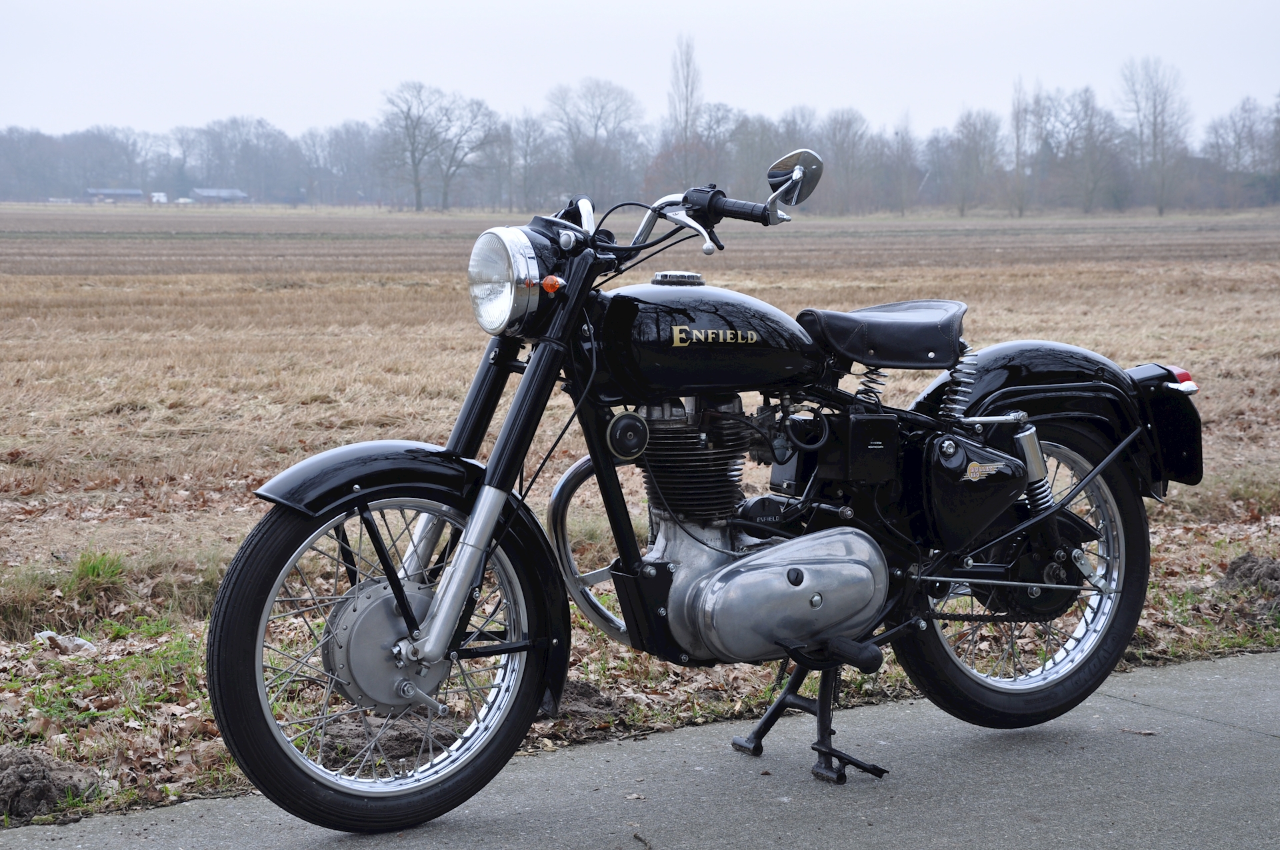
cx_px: 640
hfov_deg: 31.9
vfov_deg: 21.5
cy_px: 425
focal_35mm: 63
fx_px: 2237
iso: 200
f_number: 9
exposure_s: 1/80
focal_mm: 42
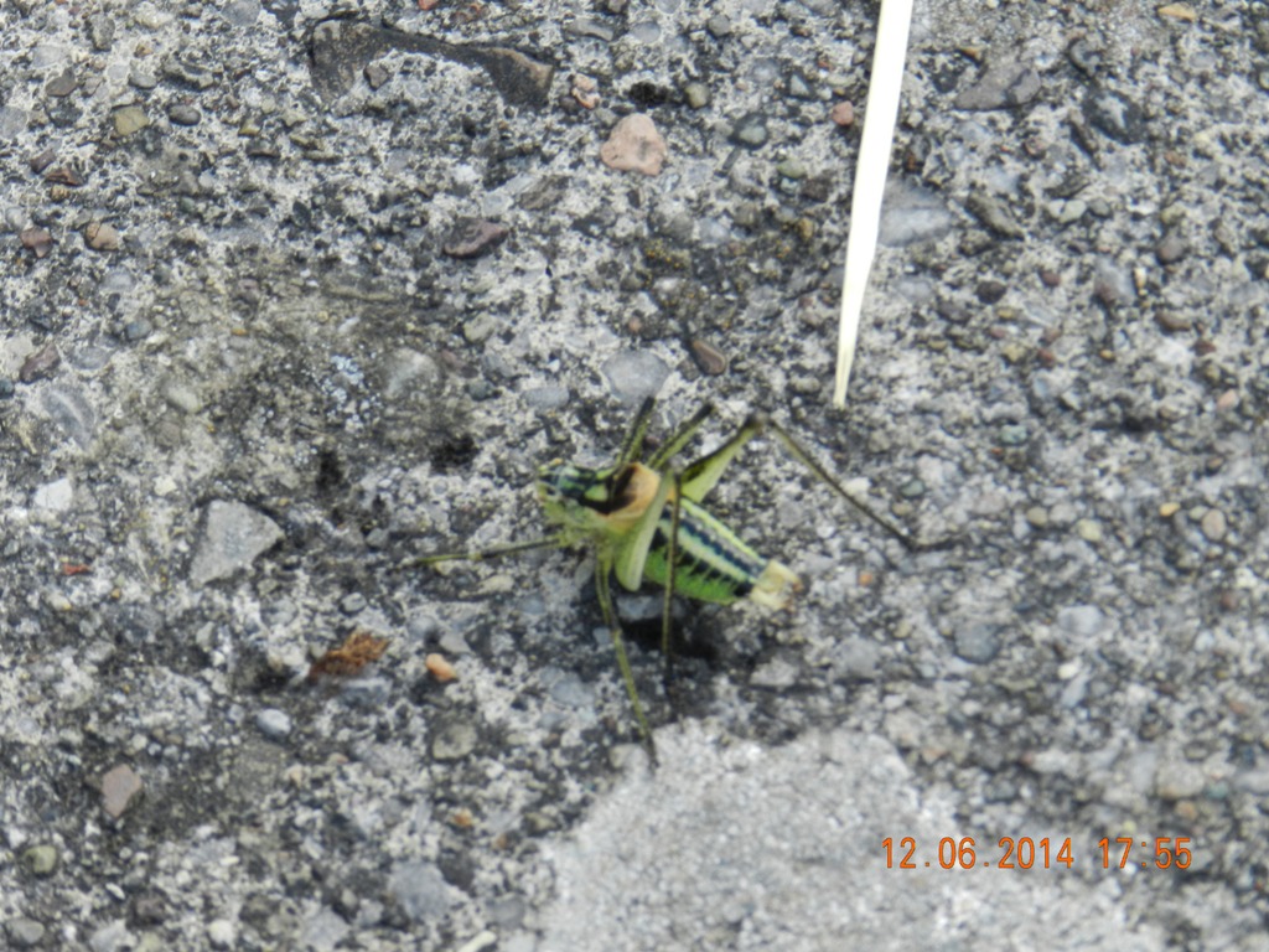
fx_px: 5865
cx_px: 634
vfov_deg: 9.3
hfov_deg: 12.3
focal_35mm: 160
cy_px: 476
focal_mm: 28.4
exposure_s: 1/100
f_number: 5.3
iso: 160
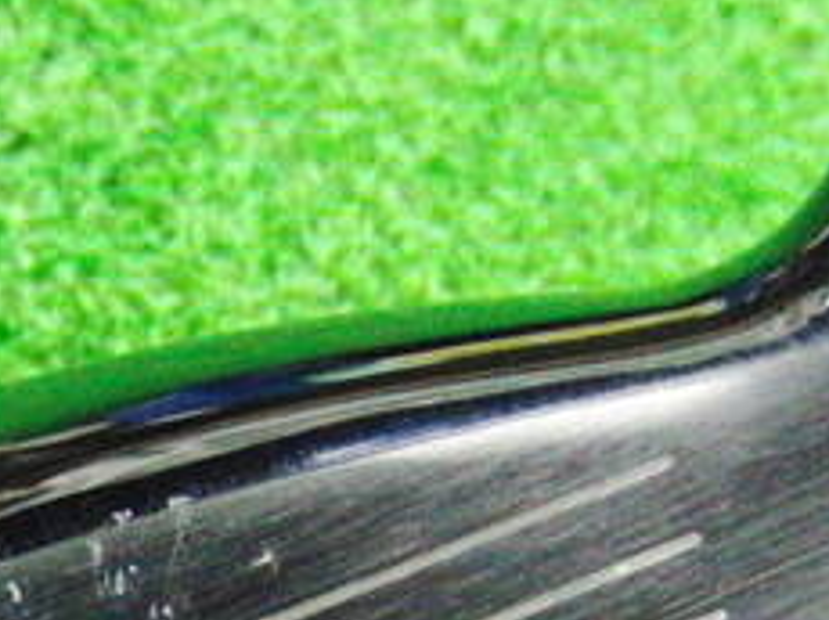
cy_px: 797
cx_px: 144
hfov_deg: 18.9
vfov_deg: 13.8
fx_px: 2464
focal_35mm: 103
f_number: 3.6
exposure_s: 1/60
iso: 3200
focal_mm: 6.42
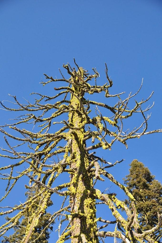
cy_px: 122
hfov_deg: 25.7
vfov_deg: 37.9
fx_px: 355
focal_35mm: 52
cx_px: 81
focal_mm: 35
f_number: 4.5
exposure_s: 1/800
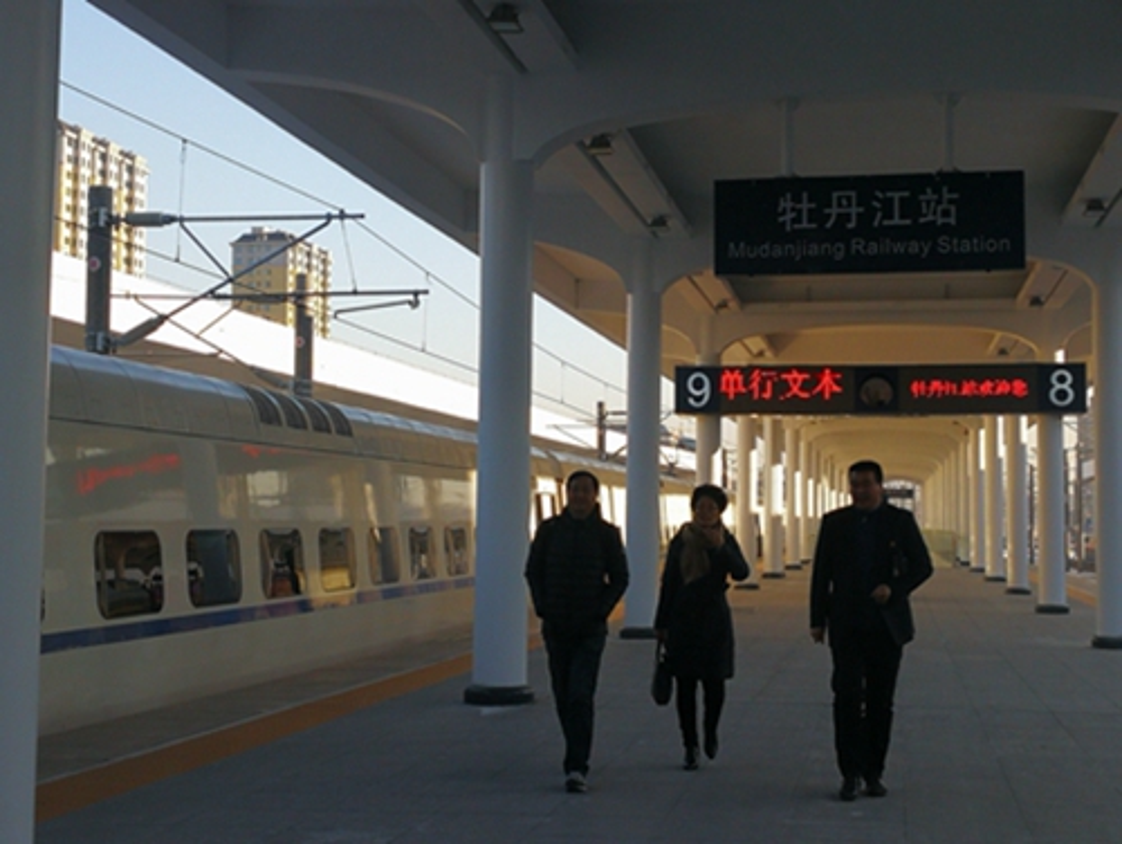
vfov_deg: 27.1
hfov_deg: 35.5
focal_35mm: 54
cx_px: 561
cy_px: 422
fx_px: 1752
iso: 50
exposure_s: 1/430
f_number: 2.2
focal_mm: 3.95
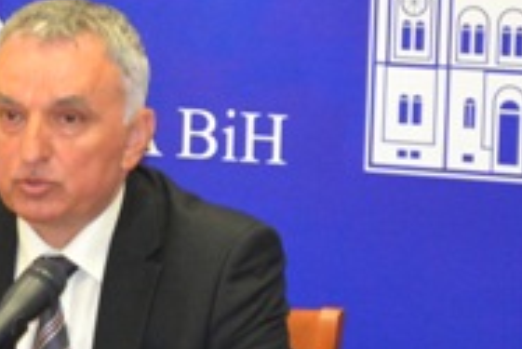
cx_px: -103
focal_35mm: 283
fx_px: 4102
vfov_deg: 4.9
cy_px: 130
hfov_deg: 7.2
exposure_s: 1/60
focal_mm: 55
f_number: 5.6
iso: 2000
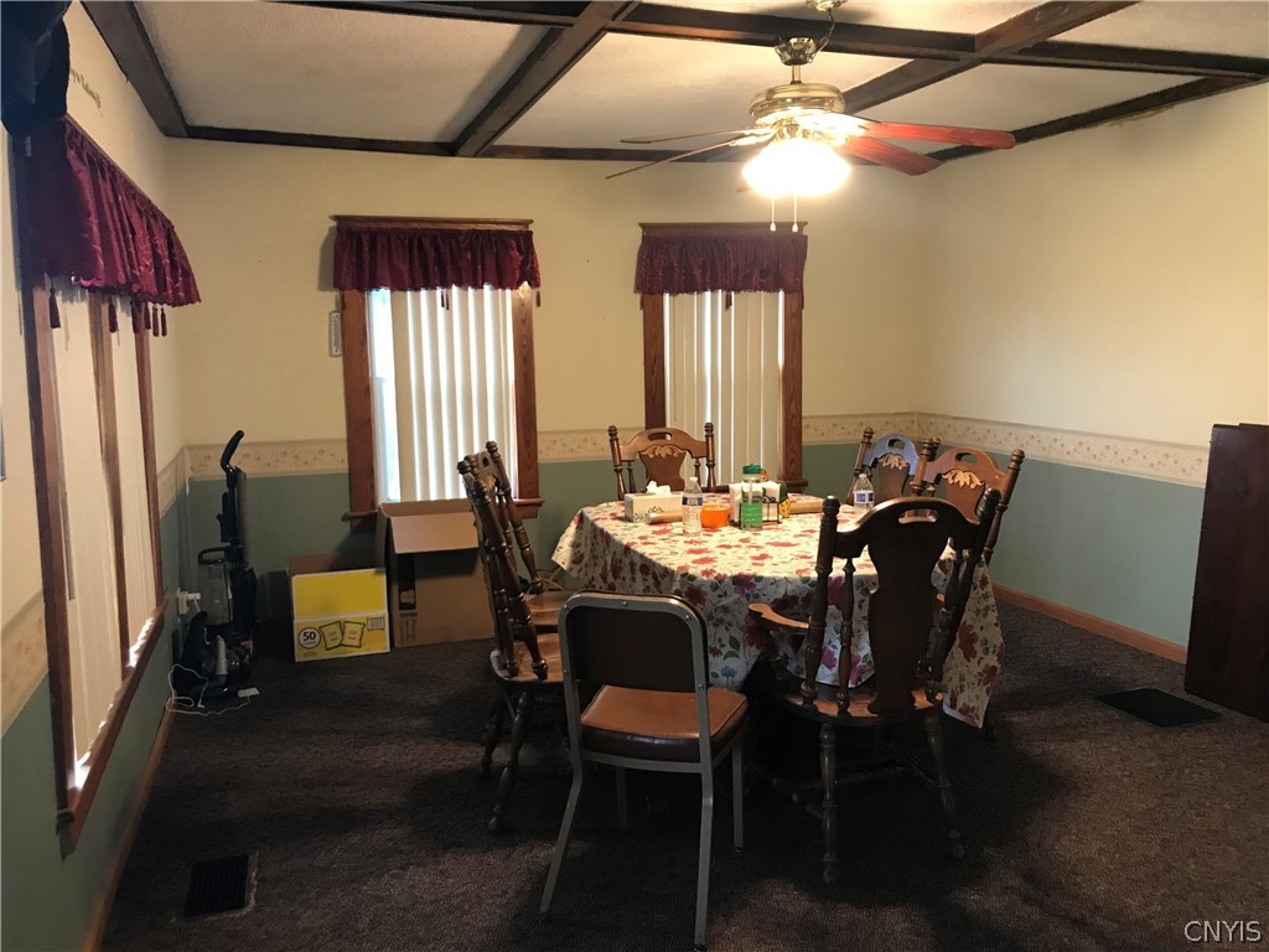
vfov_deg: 49.7
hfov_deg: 63.4
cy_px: 476
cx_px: 634
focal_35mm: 28
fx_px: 1026
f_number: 1.8
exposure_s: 1/15
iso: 50
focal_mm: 3.99
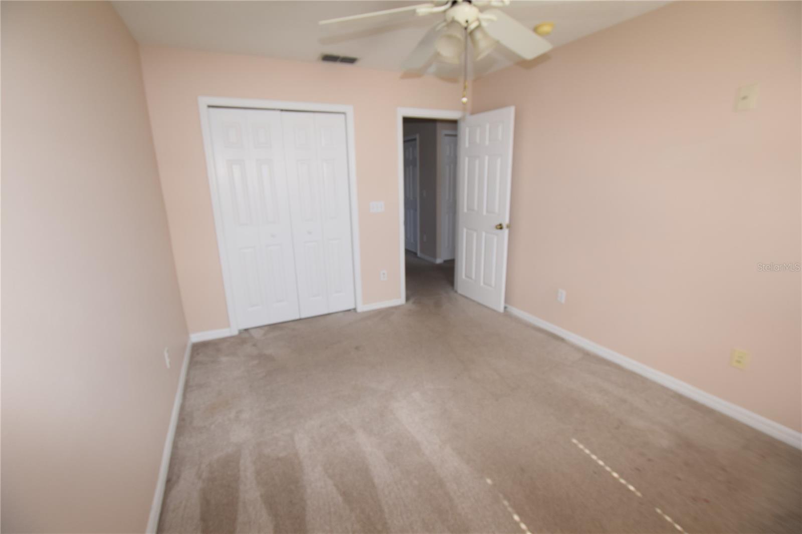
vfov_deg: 77.3
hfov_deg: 100.4
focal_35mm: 15
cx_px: 401
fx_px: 334
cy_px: 267
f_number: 5.6
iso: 320
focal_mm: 10
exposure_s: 1/125
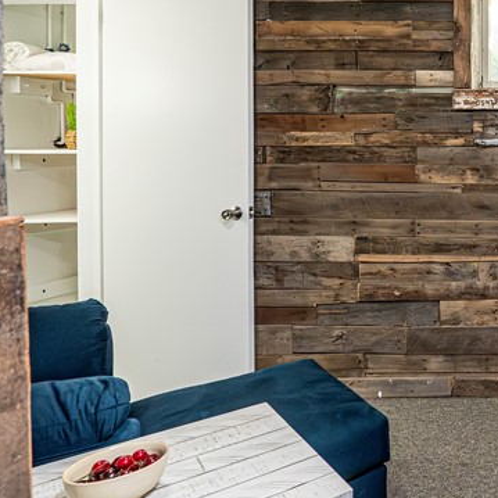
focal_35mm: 36
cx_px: 639
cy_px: 145
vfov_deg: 45.0
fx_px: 586
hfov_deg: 34.0
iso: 6400
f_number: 8
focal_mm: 14
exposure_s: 1/160
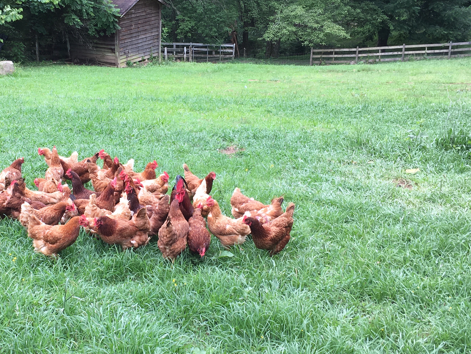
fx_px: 667
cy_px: 190
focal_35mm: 49
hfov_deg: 38.4
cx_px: 149
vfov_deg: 29.7
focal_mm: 4.15
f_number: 2.2
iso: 25
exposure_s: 1/206
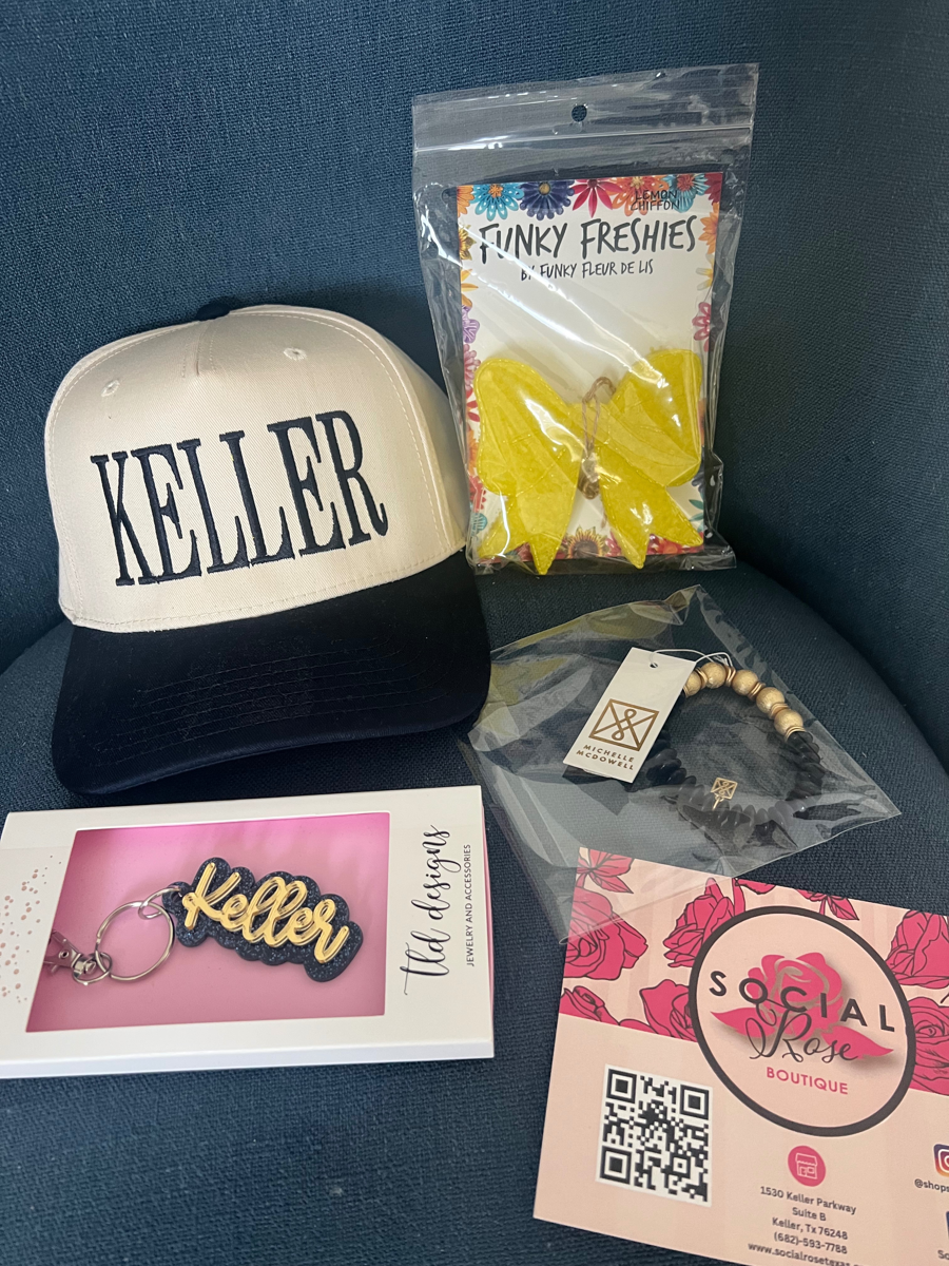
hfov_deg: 53.1
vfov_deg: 67.3
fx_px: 950
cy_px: 633
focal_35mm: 26
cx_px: 474
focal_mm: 5.7
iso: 250
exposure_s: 1/60
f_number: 1.5
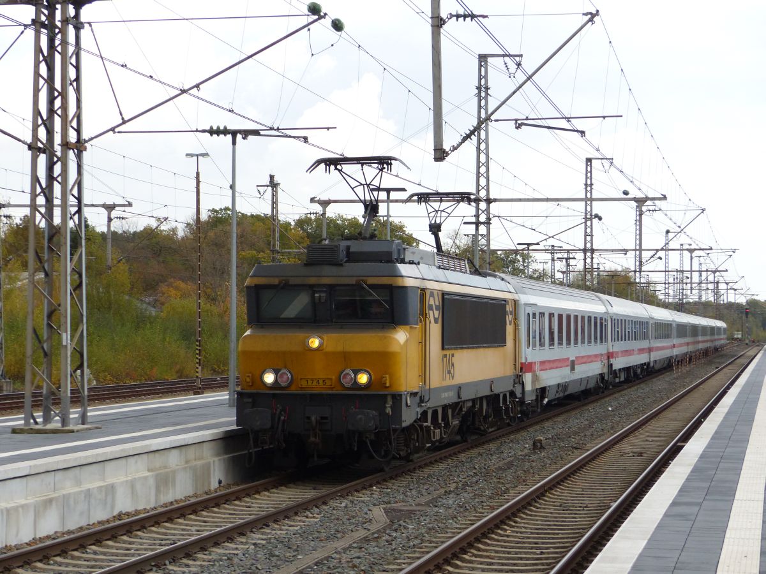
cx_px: 383
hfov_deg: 21.5
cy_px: 287
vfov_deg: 16.2
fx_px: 2014
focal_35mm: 91
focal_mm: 16.4
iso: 250
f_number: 2.8
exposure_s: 1/500
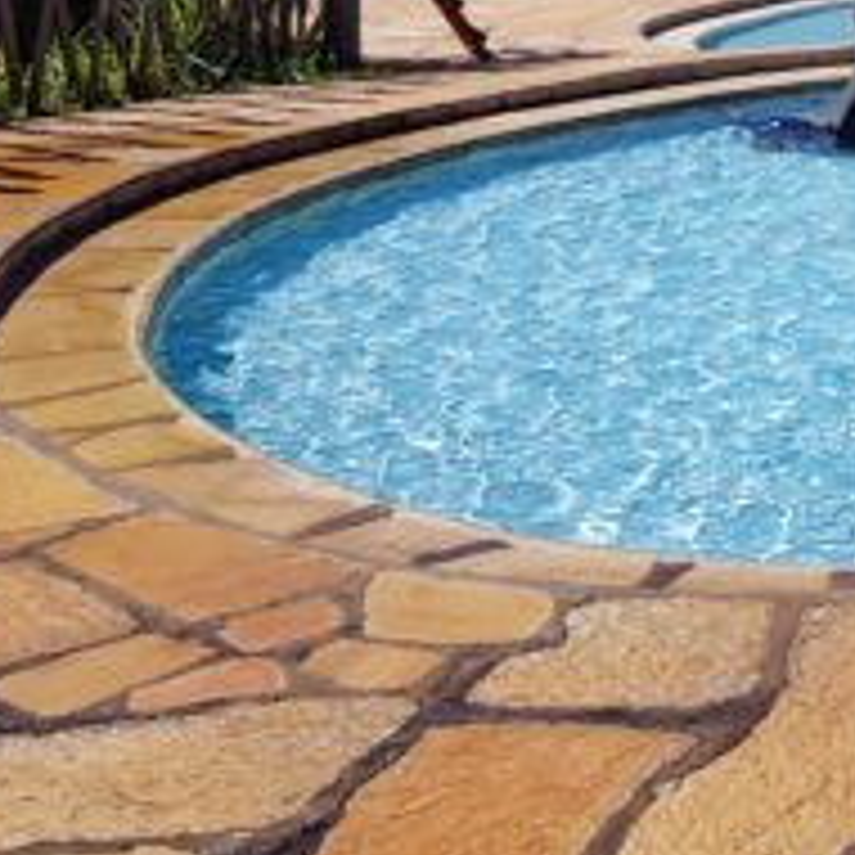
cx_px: 1332
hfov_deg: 19.6
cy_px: -79
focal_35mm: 75
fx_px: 2096
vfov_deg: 21.9
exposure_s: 1/3048
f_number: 1.7
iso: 40
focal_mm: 4.2
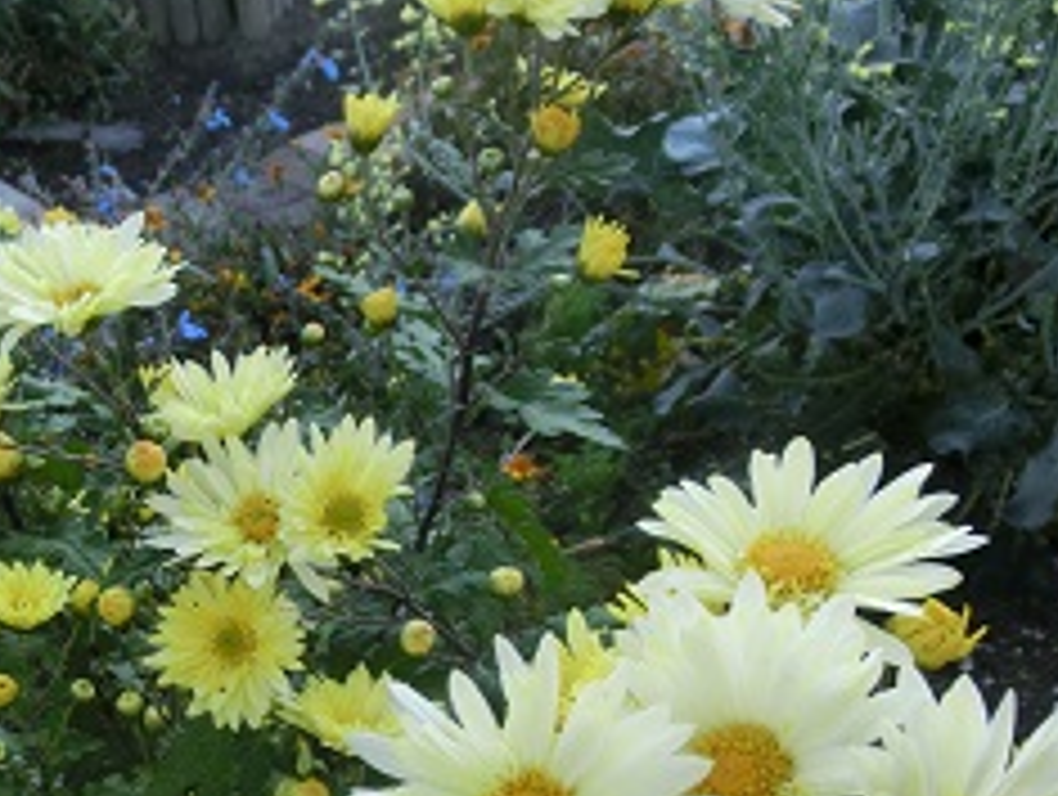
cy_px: 639
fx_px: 1500
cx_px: 182
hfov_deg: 37.2
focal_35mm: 49
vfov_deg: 29.1
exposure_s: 1/125
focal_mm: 4.4
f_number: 3.3
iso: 80
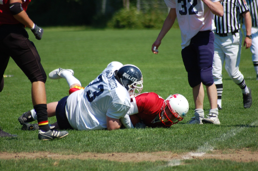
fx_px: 3219
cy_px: 86
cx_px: 129
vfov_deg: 3.0
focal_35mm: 450
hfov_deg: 4.6
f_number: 5.6
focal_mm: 300
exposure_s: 1/1000
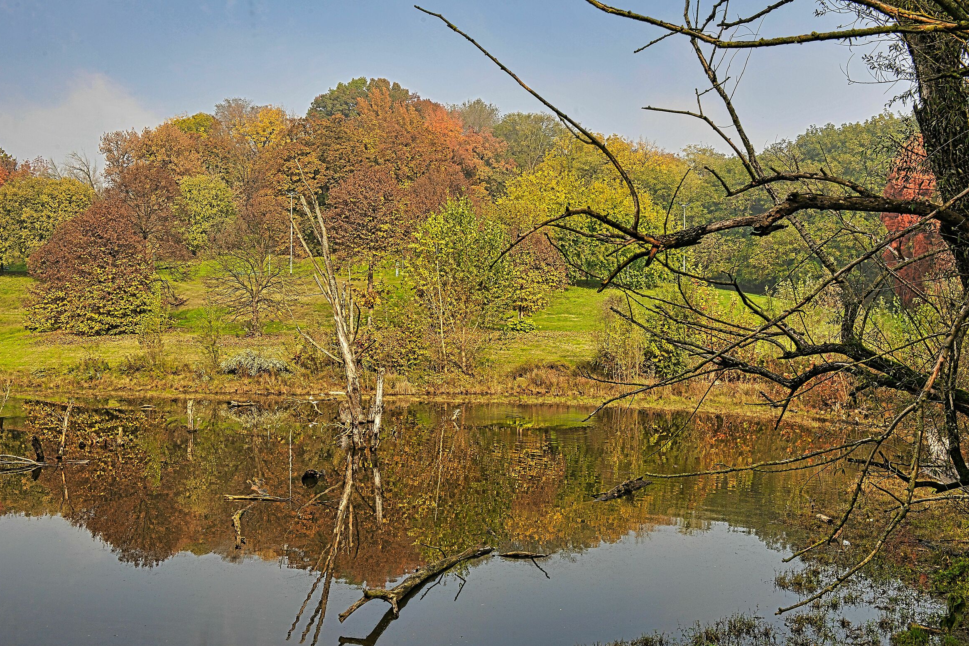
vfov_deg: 36.9
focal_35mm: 36
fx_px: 969
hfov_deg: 53.1
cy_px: 325
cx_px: 493
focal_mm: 35
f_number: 13
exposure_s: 1/100
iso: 160
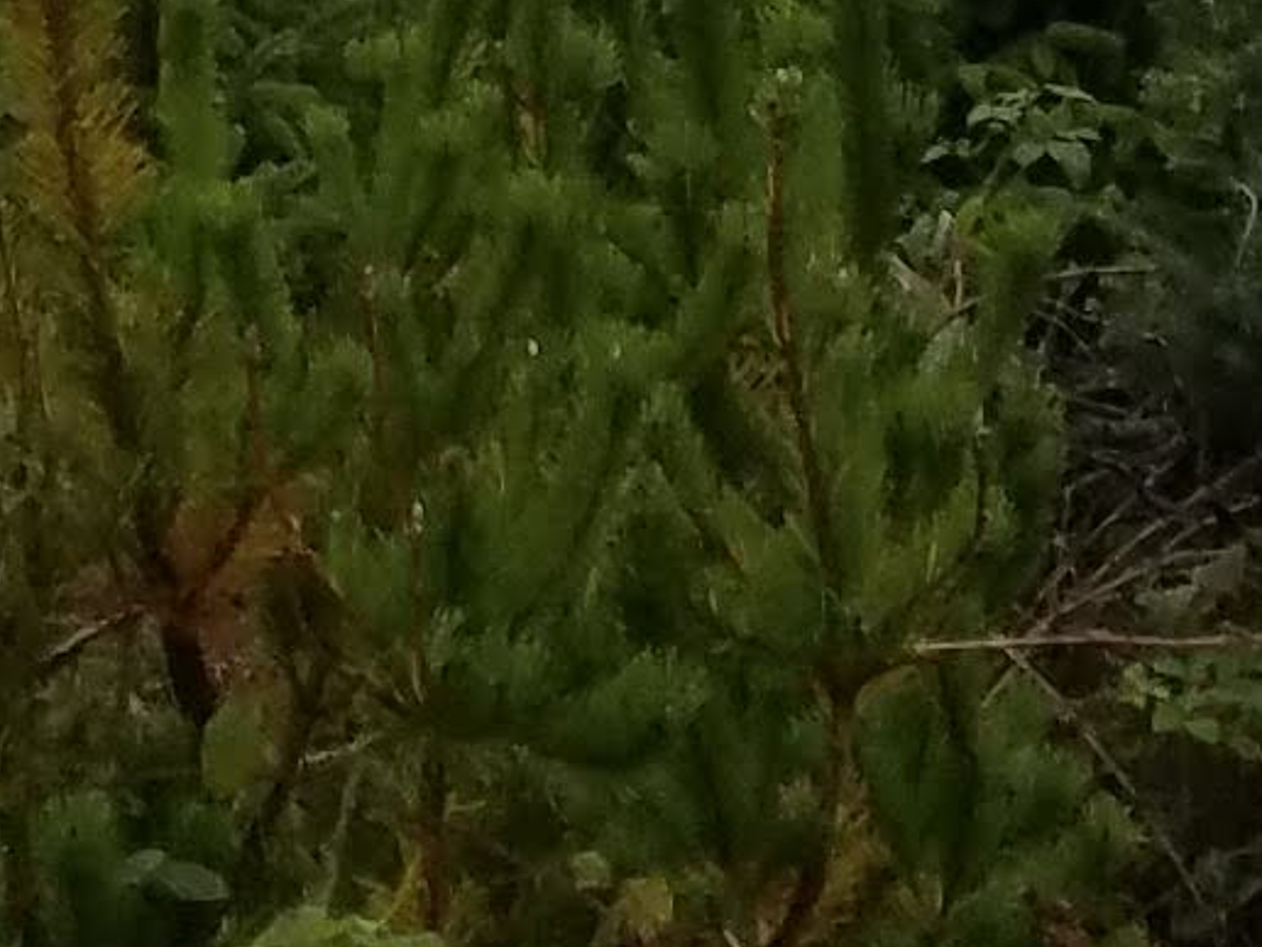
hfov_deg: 9.7
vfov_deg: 6.4
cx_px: 157
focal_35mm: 203
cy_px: -2330
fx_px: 7401
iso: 50
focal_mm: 4.2
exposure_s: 1/1148
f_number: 1.7
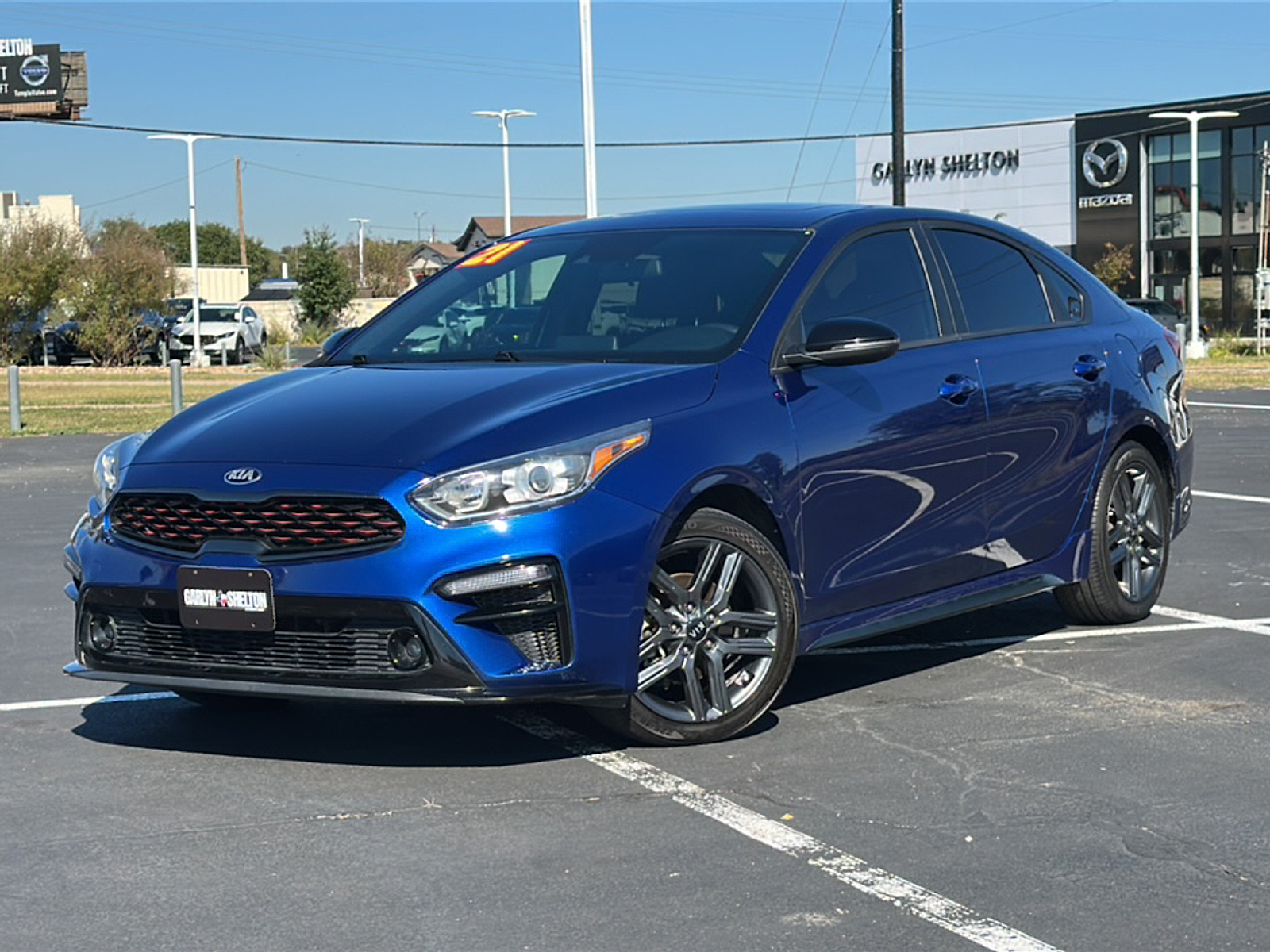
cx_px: 635
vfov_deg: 24.0
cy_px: 476
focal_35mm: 61
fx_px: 2238
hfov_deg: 31.7
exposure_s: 1/3390
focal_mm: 6.86
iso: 64
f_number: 1.78
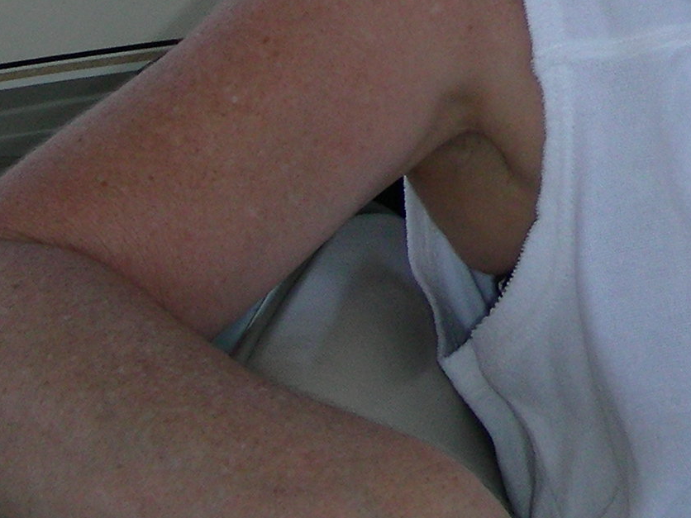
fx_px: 2555
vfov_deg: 11.2
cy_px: -223
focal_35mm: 128
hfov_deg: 14.7
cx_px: 898
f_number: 4
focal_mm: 6.3
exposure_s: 1/805
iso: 50
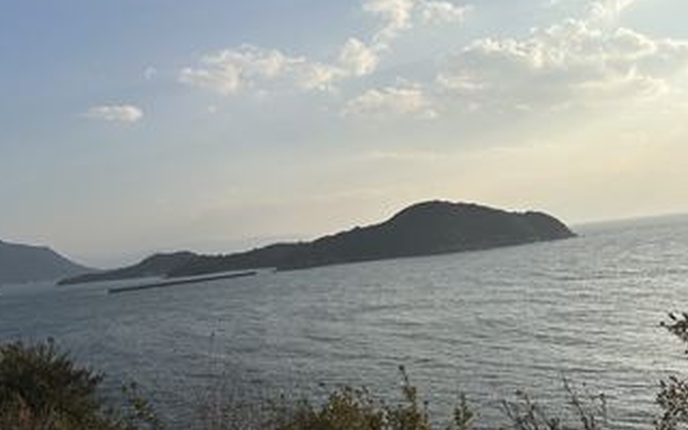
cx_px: 294
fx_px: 713
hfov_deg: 51.3
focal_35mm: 38
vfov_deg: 33.5
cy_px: 259
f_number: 1.78
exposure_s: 1/18519
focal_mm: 6.86
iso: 80
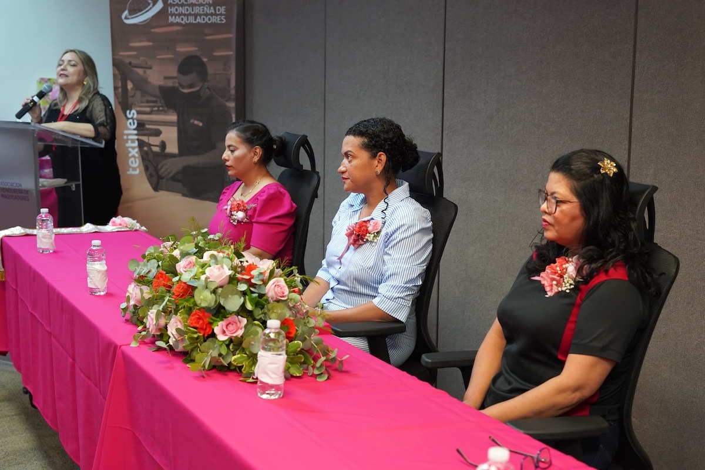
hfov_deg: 39.6
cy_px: 235
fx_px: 979
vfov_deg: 27.0
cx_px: 352
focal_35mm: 50
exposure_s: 1/160
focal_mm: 50
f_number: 4
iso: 6400
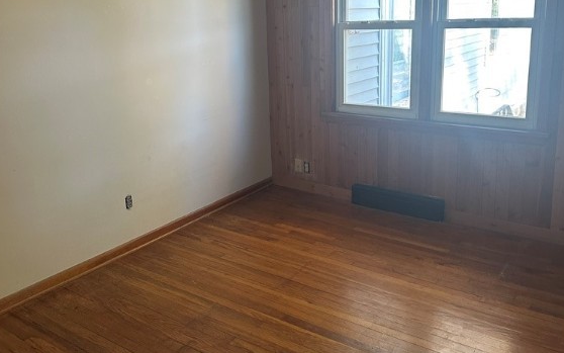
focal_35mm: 35
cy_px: 128
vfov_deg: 36.1
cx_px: 283
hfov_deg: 55.3
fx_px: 538
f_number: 1.78
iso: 250
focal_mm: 6.86
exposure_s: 1/65
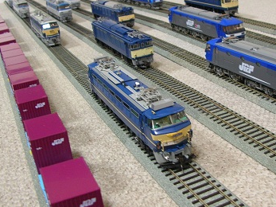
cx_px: 179
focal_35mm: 50
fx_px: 399
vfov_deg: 29.0
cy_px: 83
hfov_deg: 37.9
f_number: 2.8
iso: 80
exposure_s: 1/5.6
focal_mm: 5.8
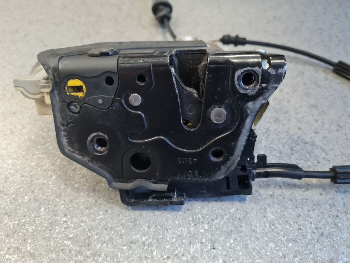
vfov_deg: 53.1
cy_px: 132
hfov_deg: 67.3
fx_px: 263
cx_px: 175
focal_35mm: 26
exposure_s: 1/50
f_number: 1.8
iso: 250
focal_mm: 5.4
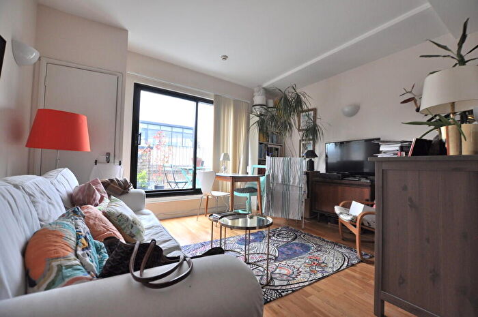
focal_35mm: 15
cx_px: 239
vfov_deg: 77.2
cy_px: 158
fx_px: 199
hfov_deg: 100.5
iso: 400
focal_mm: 10
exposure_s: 1/60
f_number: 4
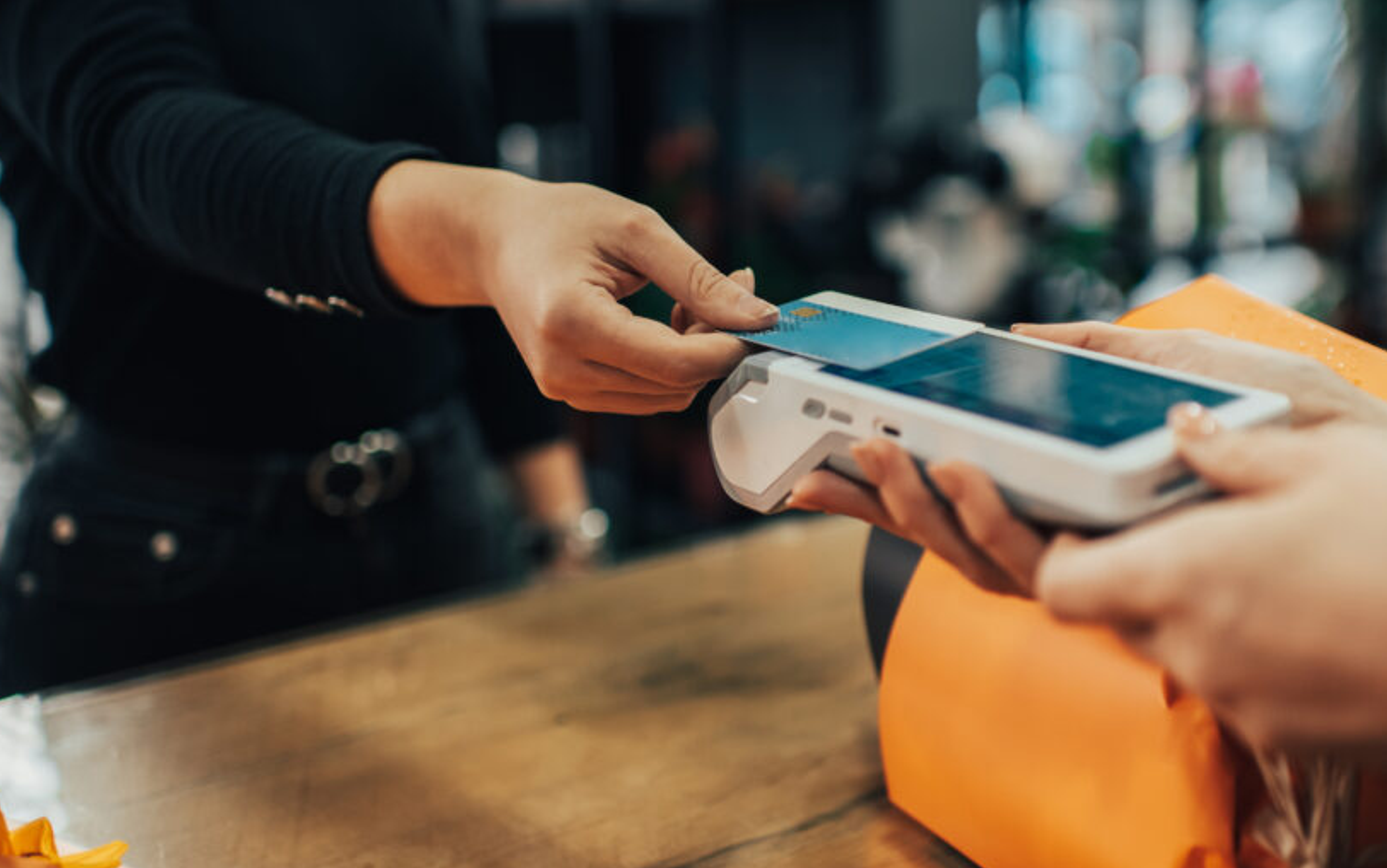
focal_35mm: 45
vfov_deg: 28.5
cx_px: 822
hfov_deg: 44.2
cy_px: 349
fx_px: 1701
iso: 400
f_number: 1.8
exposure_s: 1/400
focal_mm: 35
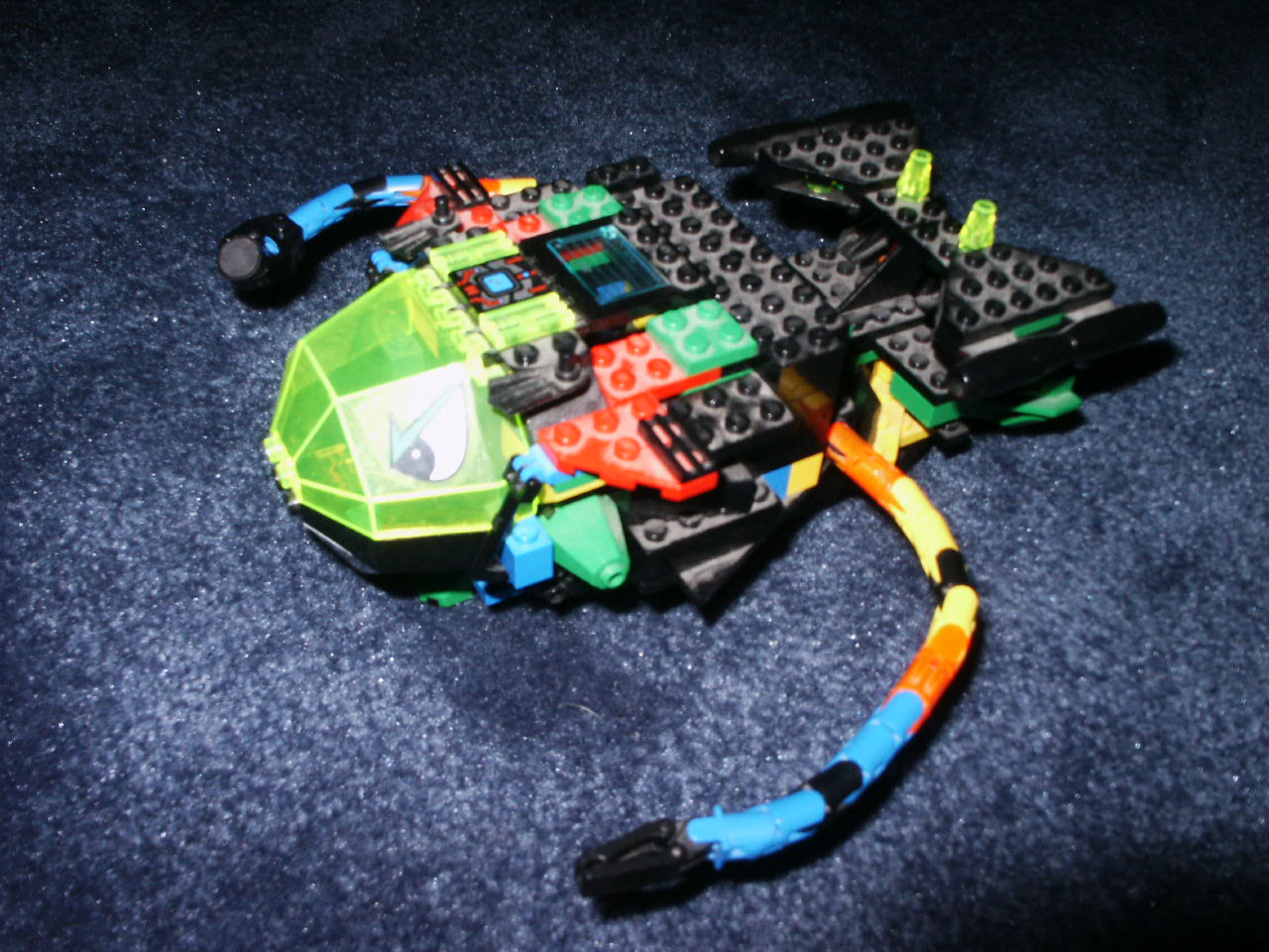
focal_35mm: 35
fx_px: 1283
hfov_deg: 52.6
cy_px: 476
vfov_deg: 40.7
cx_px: 634
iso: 200
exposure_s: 1/45
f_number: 6.7
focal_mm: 7.18
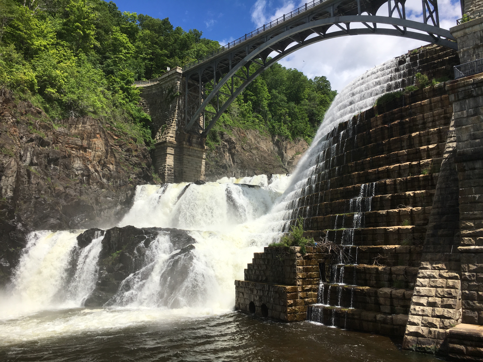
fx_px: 405
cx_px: 242
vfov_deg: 48.2
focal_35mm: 29
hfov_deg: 61.7
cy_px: 181
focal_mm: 4.15
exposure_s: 1/2959
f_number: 2.2
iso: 25
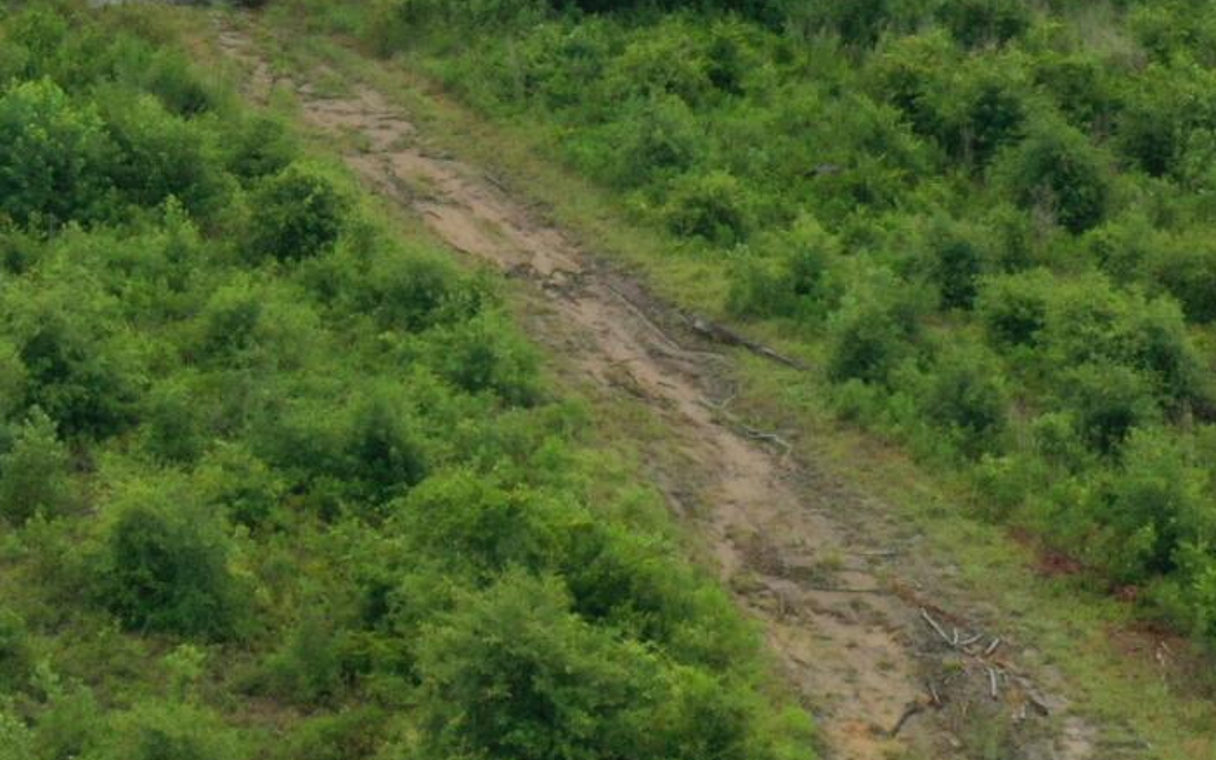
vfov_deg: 10.4
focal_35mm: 122
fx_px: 4044
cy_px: -308
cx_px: -118
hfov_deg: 16.6
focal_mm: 10.26
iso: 100
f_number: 11
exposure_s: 1/80
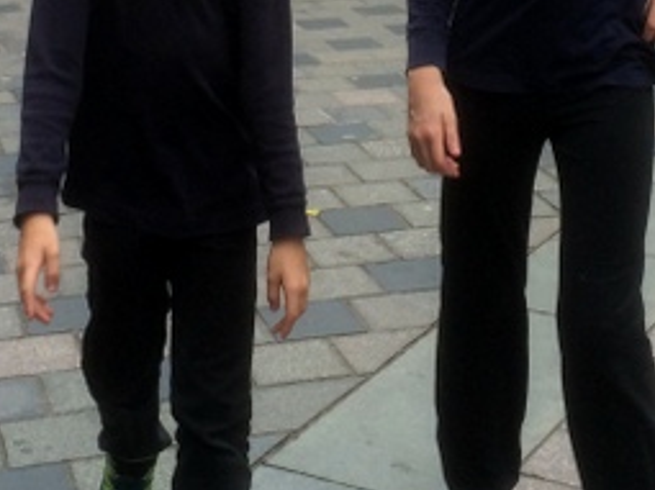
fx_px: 1778
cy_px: -154
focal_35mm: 94
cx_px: 265
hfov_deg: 20.9
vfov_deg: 15.0
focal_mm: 4.12
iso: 32
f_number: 2.2
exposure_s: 1/163
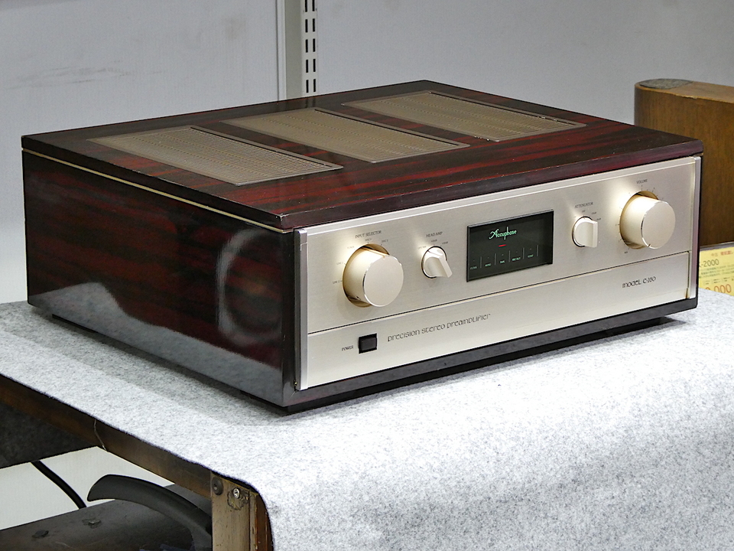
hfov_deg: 18.5
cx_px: 367
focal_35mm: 106
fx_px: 2248
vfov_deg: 14.0
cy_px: 276
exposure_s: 1/10
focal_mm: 19
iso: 400
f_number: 5.1
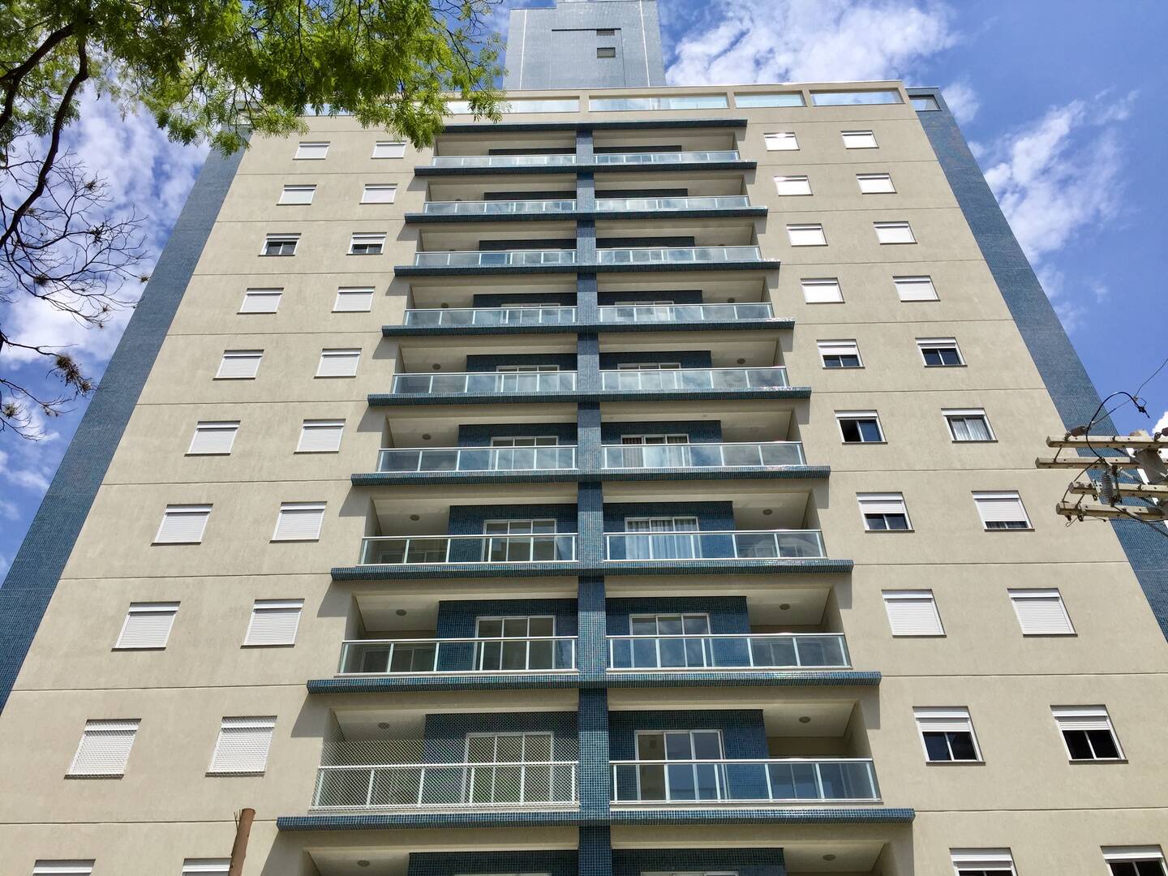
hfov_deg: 61.7
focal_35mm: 29
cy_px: 438
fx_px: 979
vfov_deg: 48.2
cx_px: 584
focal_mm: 4.15
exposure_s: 1/2475
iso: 32
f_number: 2.2
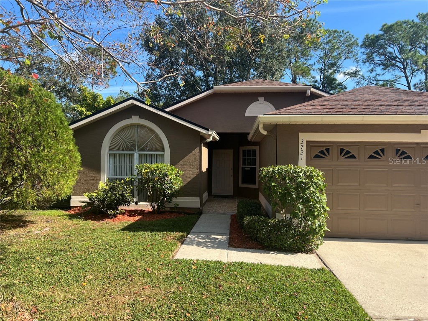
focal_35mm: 26
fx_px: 321
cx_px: 214
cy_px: 160
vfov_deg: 53.1
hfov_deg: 67.3
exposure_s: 1/1724
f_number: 1.5
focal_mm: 5.7
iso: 50
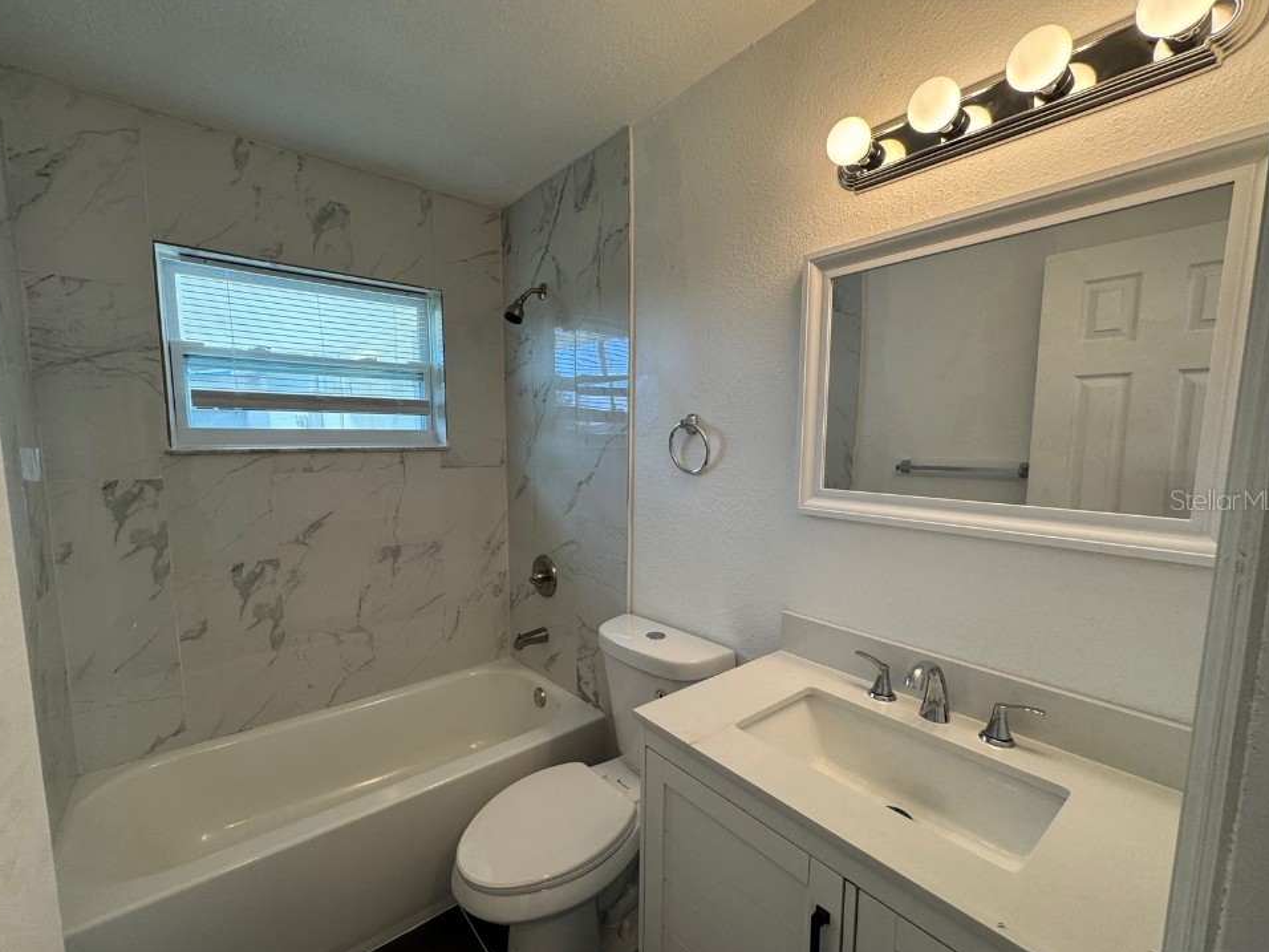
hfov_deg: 98.1
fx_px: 550
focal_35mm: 15
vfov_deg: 81.7
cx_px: 616
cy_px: 499
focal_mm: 2.22
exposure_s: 1/120
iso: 80
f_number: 2.2
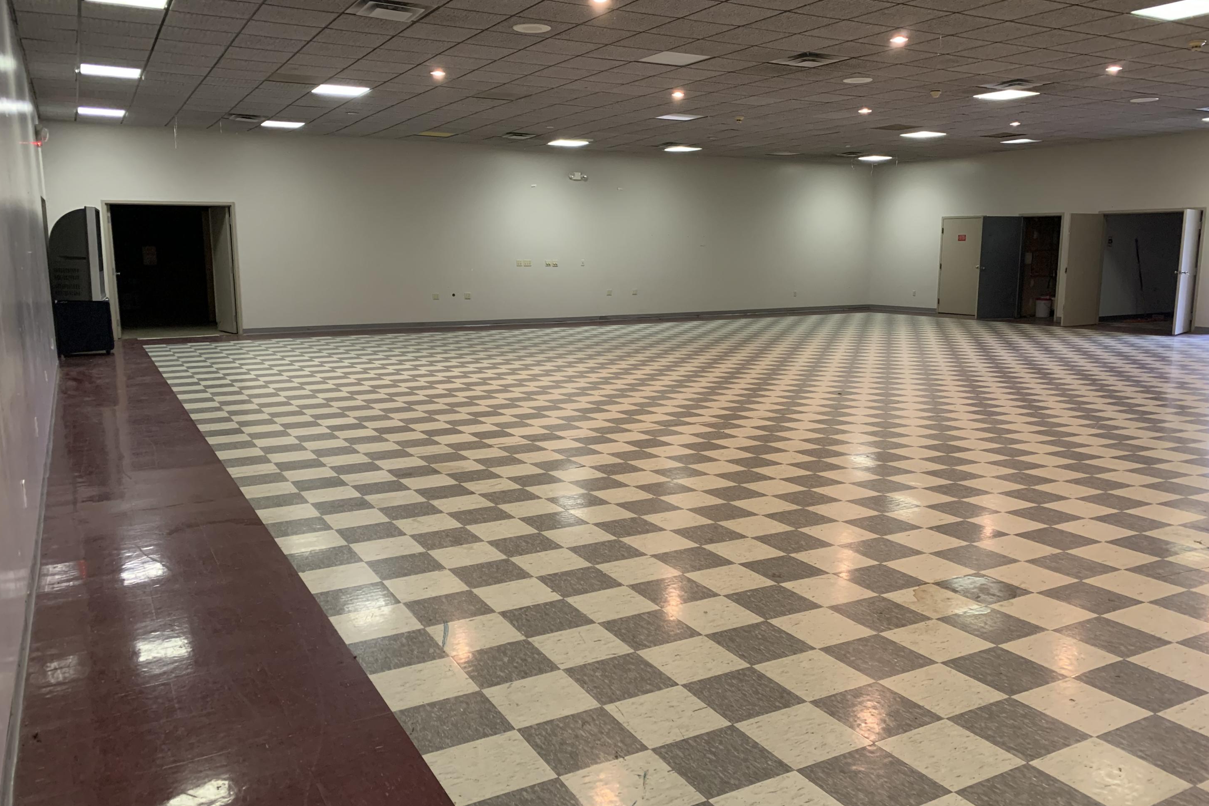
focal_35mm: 28
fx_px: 940
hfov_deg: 65.5
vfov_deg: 46.4
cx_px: 615
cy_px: 420
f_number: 1.8
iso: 320
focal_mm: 4.25
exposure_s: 1/60
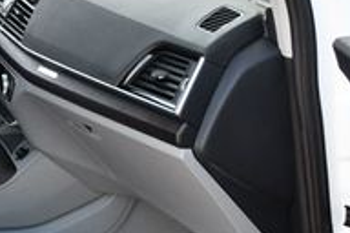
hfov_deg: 16.6
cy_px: 189
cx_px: -29
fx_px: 1167
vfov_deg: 11.4
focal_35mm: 120
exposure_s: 1/250
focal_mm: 18
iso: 400
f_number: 3.5
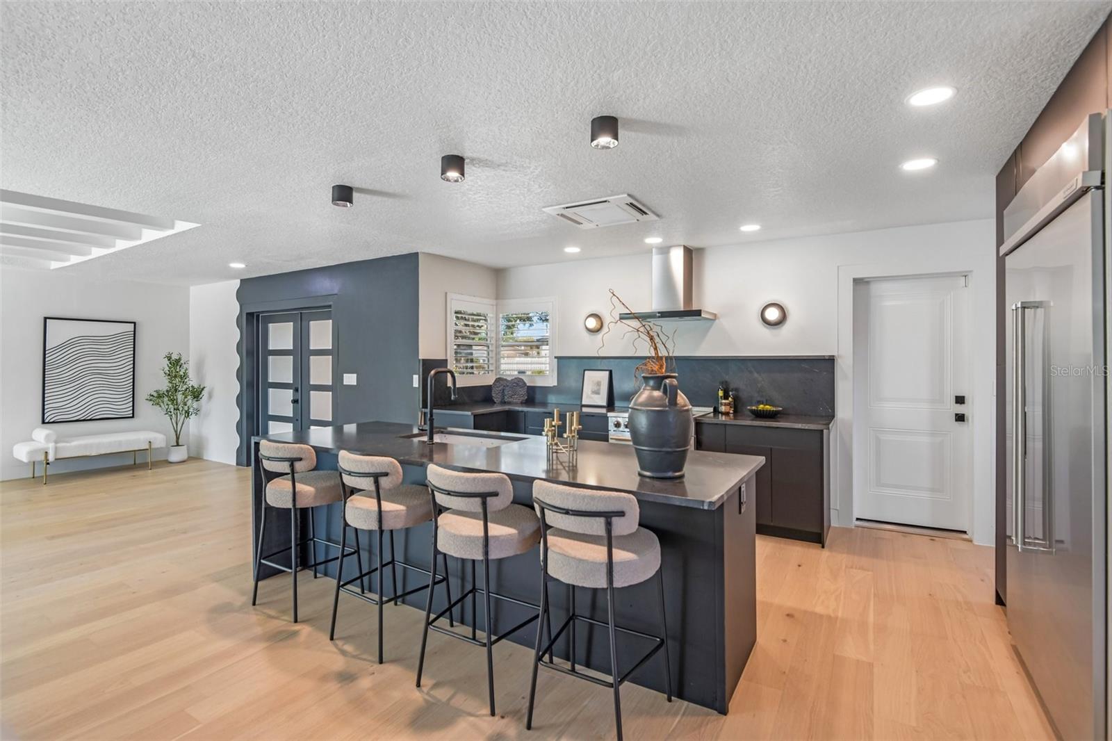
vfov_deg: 73.7
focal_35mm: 16
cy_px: 370
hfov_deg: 96.7
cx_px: 556
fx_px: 494
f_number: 8
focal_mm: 16
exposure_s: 1/20
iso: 400
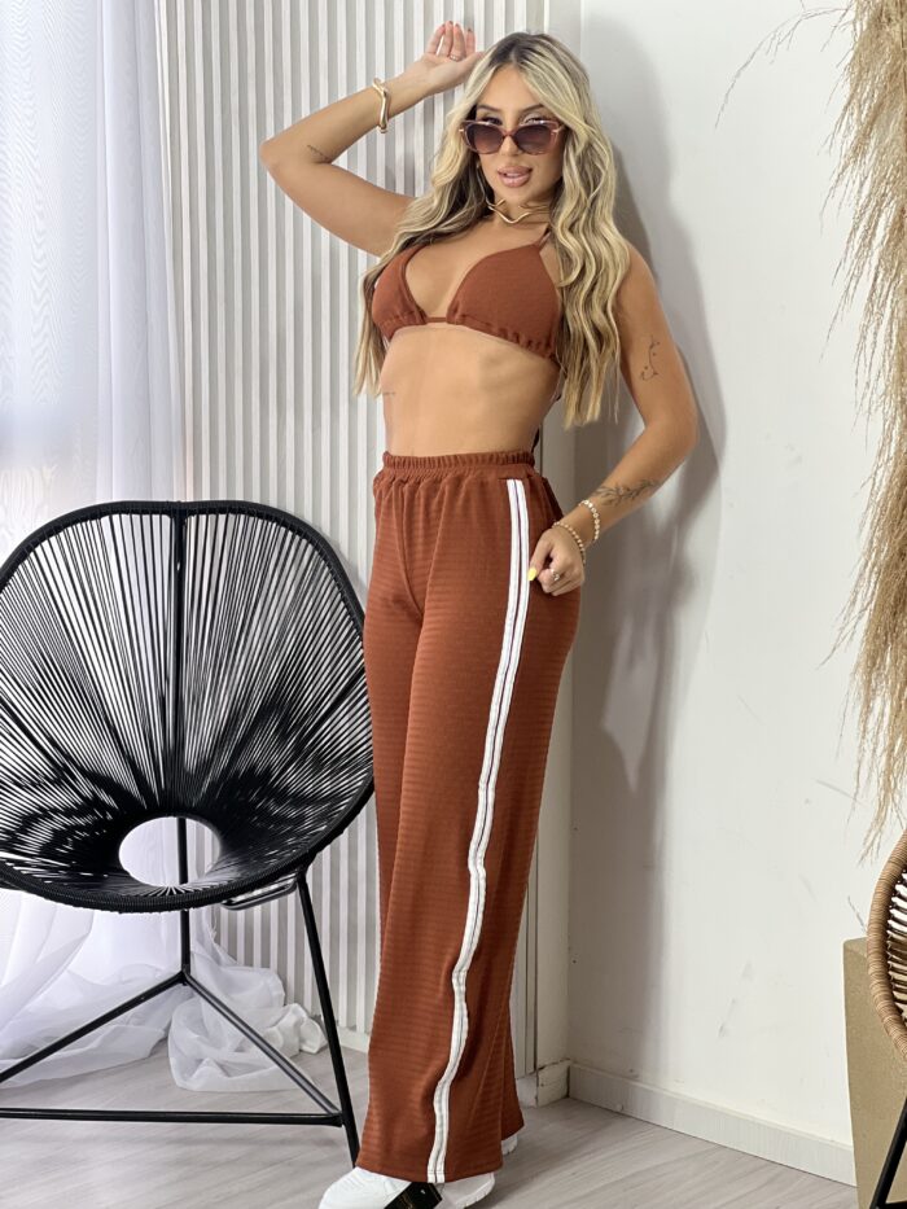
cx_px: 454
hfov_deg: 19.1
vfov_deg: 25.3
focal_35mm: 77
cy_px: 604
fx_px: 2689
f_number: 2.8
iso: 125
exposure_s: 1/120
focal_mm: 9
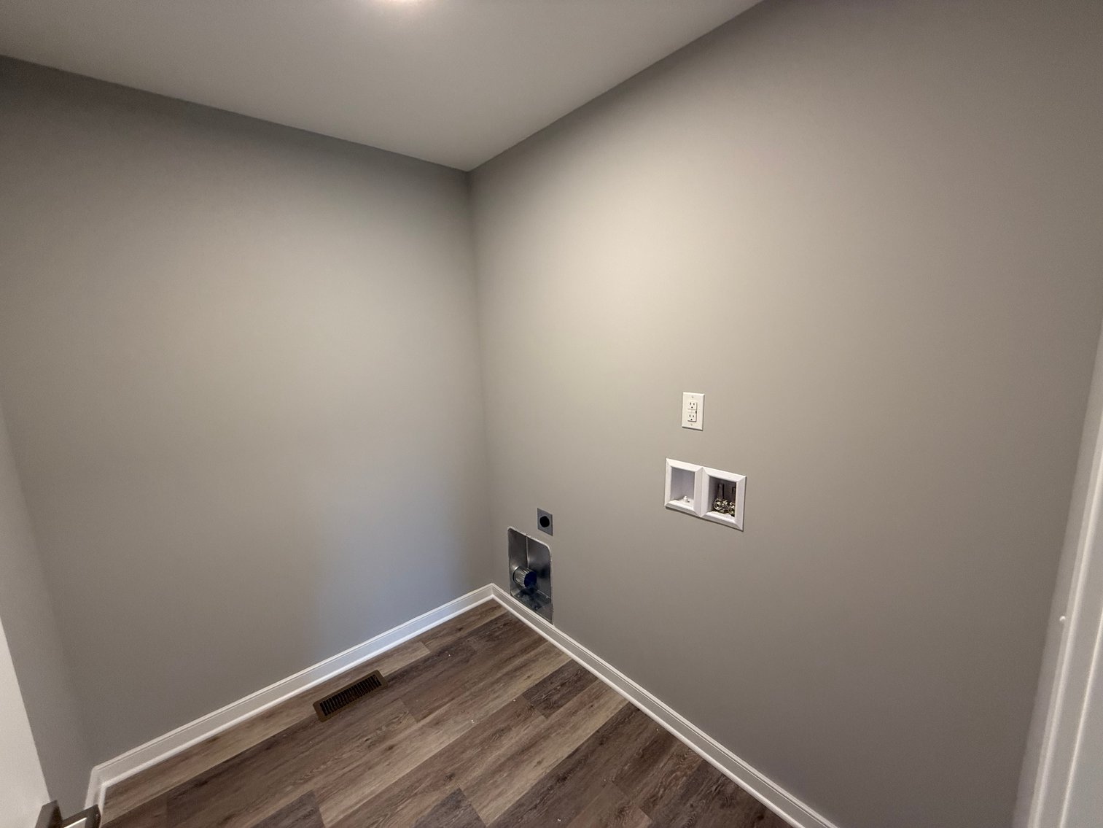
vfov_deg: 85.7
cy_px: 414
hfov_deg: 102.1
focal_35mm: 14
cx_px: 552
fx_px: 446
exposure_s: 1/120
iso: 320
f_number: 2.2
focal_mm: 2.22
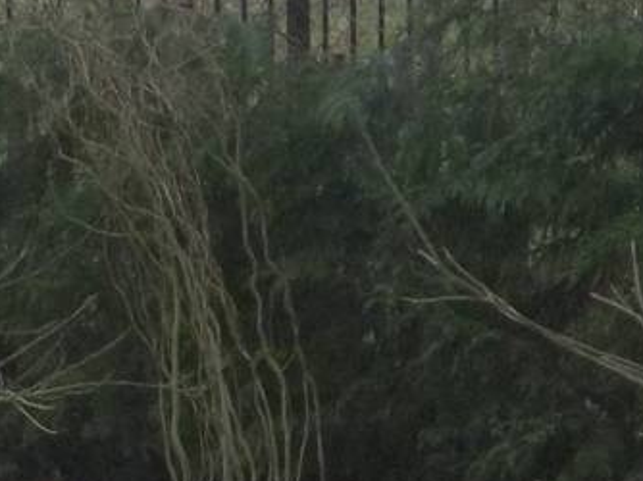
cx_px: -8
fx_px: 7647
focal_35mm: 412
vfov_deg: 3.6
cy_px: 924
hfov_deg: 4.8
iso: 160
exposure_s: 1/40
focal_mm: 15.4
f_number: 4.5
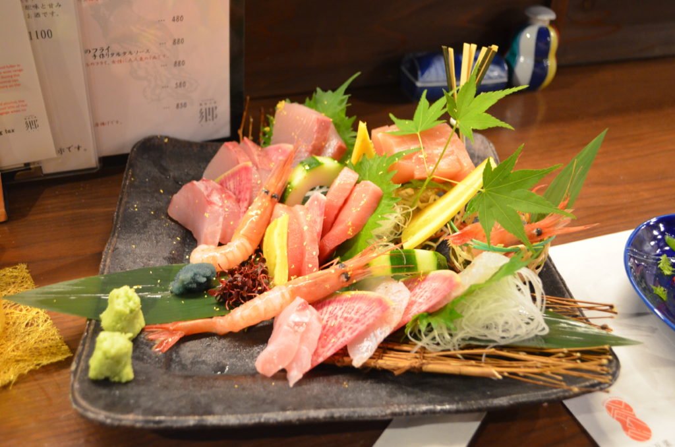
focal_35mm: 39
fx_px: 730
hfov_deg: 49.6
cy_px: 224
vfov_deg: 34.1
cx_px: 338
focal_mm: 26
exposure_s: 1/10
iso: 1600
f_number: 4.2
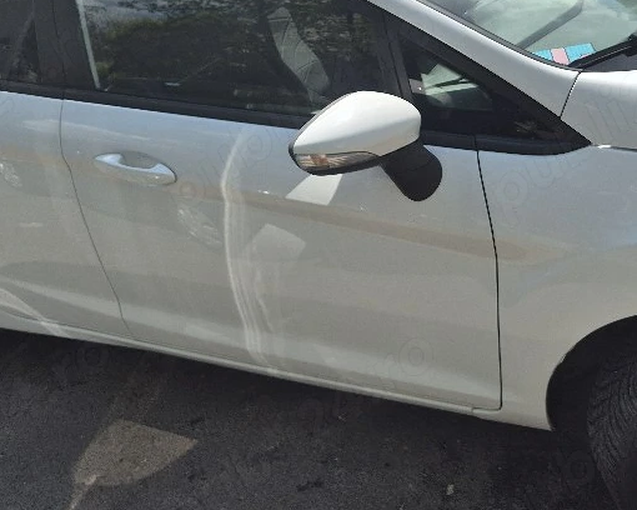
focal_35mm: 44
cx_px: 382
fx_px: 830
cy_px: 121
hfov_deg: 41.8
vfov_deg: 33.4
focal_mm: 5.4
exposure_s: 1/2500
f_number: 1.8
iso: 25
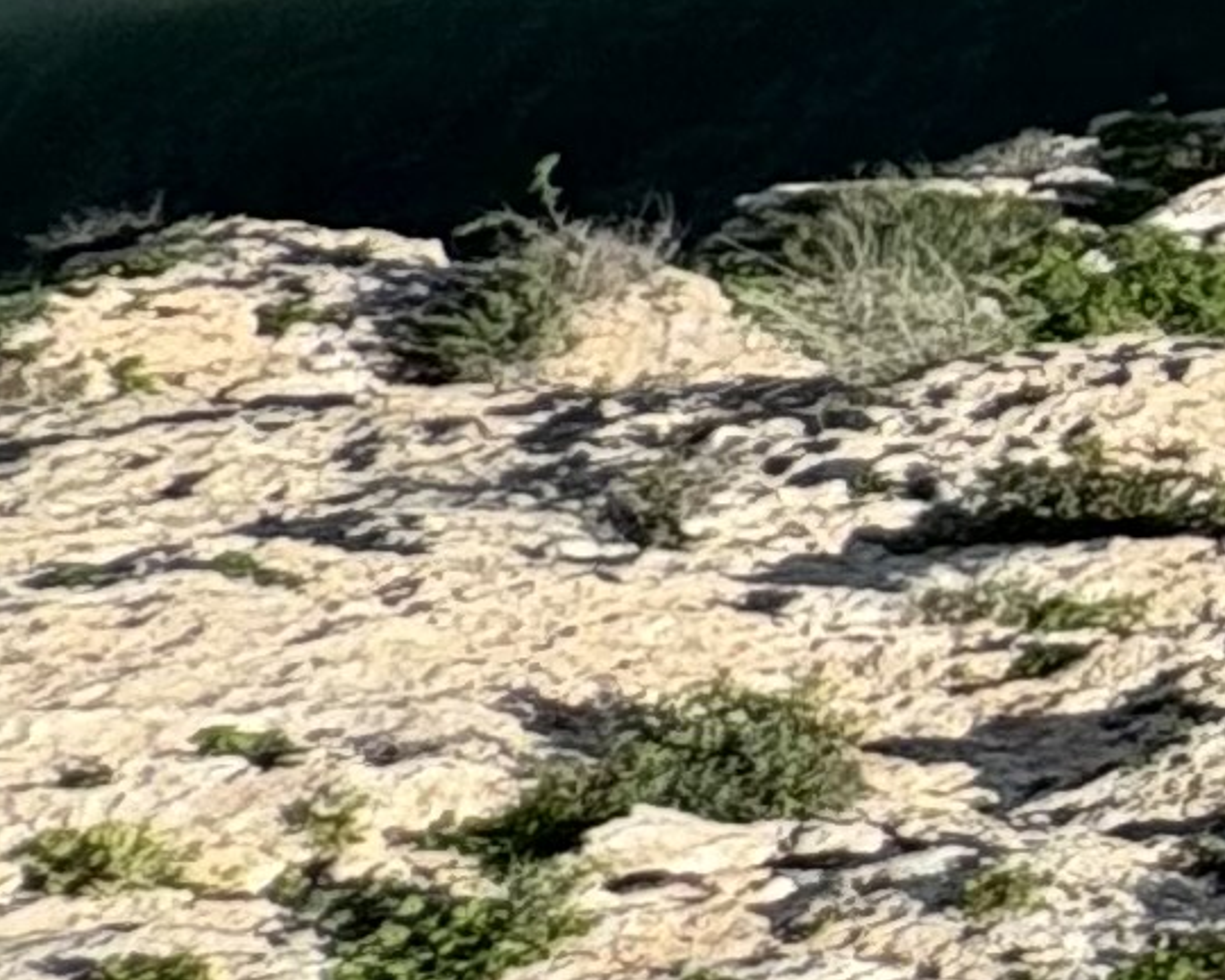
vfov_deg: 14.1
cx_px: 4382
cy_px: -483
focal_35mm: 102
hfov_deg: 9.4
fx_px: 3698
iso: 50
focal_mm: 2.22
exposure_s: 1/1299
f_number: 2.2
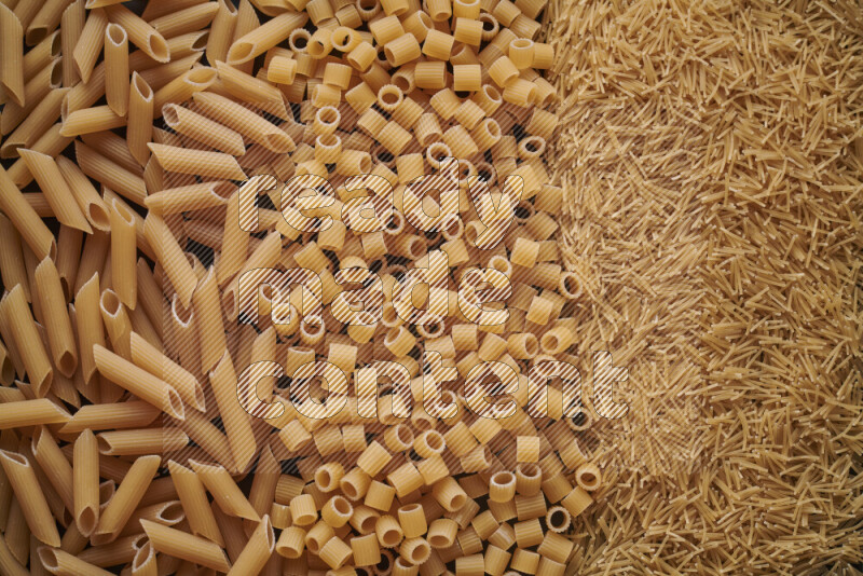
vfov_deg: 27.0
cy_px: 288
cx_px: 432
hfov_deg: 39.6
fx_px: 1199
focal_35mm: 50
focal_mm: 50
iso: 160
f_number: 8
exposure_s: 1/100
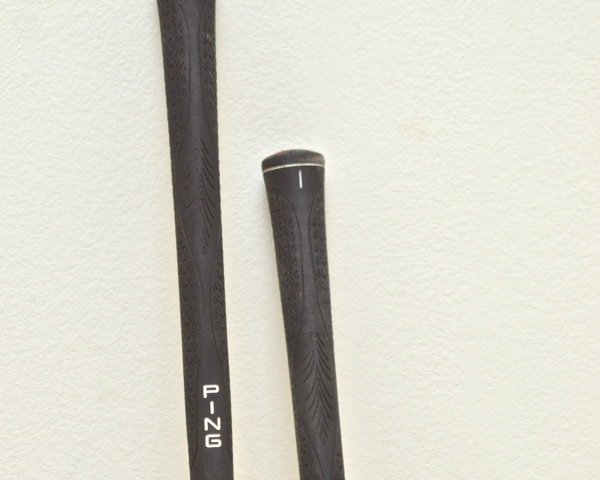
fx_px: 2646
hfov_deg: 12.9
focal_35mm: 149
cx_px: 299
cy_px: 387
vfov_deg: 10.3
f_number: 4
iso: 800
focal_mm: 70
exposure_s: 1/100
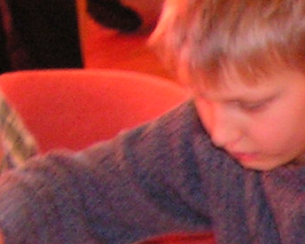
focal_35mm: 209
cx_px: 618
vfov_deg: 7.2
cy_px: 427
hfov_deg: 8.7
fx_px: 1886
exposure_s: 1/40
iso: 200
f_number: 3.2
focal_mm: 6
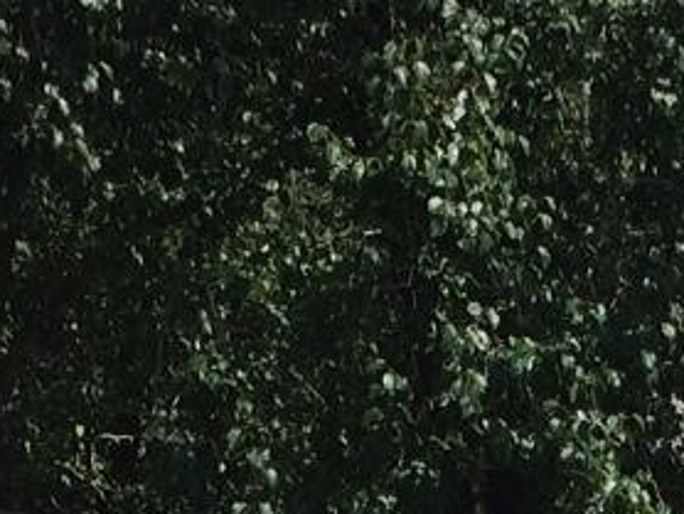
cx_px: 499
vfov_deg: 8.6
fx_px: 3362
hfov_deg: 11.6
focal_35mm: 170
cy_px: 698
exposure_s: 1/2564
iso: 32
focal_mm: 4.15
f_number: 2.2
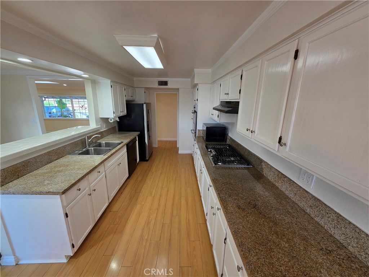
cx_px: 184
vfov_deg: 89.9
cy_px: 138
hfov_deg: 106.2
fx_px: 139
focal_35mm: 13
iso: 125
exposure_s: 1/120
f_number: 1.9
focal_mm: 2.2
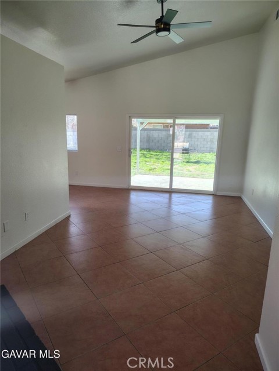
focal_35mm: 24
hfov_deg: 56.8
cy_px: 186
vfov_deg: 71.6
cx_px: 140
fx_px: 258
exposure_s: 1/111
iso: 119
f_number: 1.8
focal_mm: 5.56
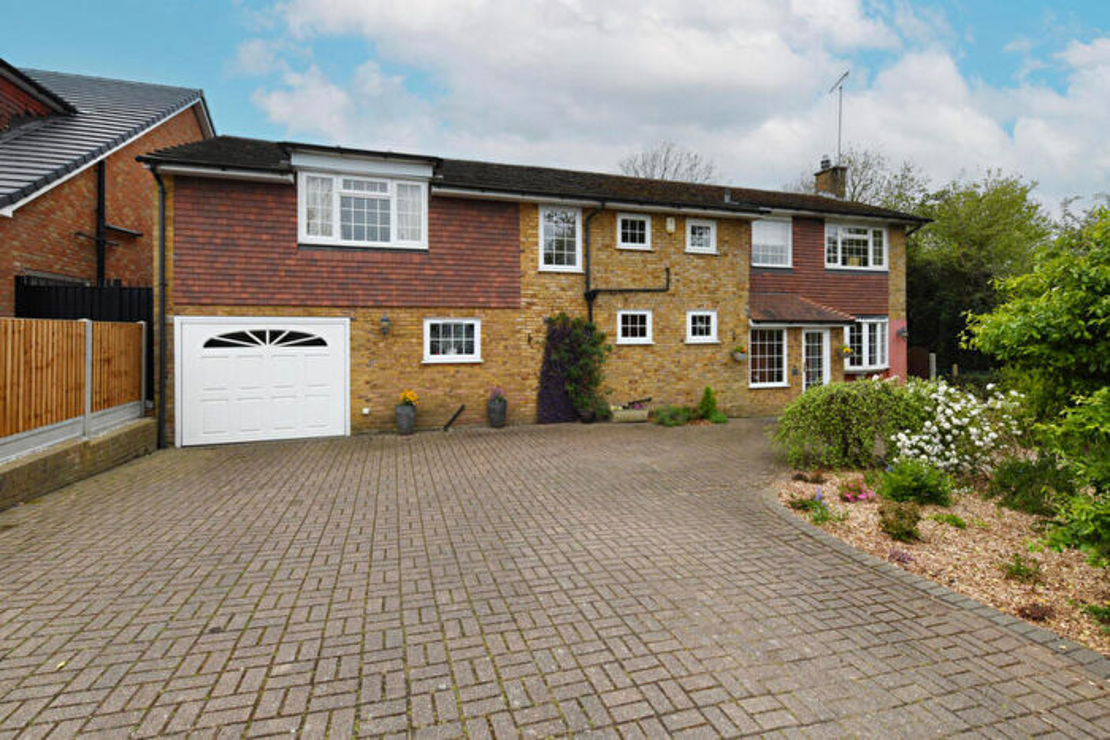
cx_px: 555
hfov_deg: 100.4
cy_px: 370
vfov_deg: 77.4
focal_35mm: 15
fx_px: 463
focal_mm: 15
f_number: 8
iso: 1000
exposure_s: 1/1250
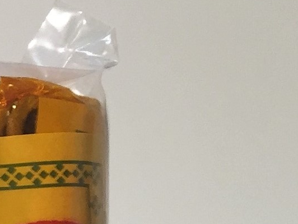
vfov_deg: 9.2
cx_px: -446
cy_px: 366
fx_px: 1334
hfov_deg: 10.7
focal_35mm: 155
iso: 50
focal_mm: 4.15
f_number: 2.2
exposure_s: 1/100
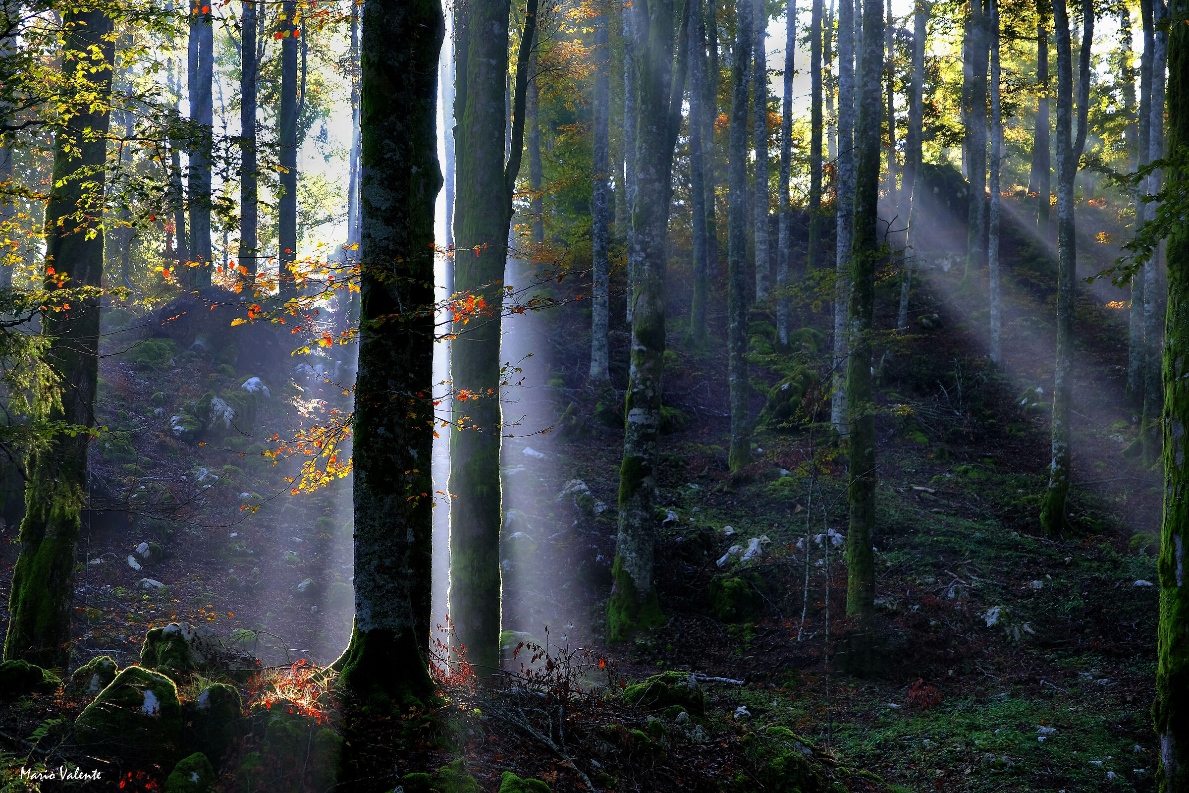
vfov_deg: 11.0
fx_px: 4128
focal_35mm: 125
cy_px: 396
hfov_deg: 16.4
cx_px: 594
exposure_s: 1/52
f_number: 5.6
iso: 200
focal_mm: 83.3
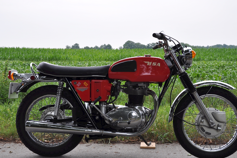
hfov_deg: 41.1
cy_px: 84
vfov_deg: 28.0
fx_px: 316
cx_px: 125
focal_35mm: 48
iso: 200
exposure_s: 1/200
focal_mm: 28
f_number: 7.1
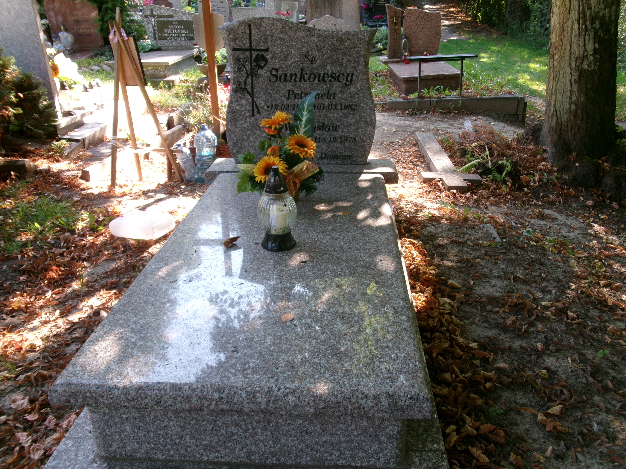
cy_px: 234
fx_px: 506
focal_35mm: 28
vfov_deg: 49.7
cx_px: 313
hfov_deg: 63.4
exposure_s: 1/50
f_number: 3.9
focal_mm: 5.1
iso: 100
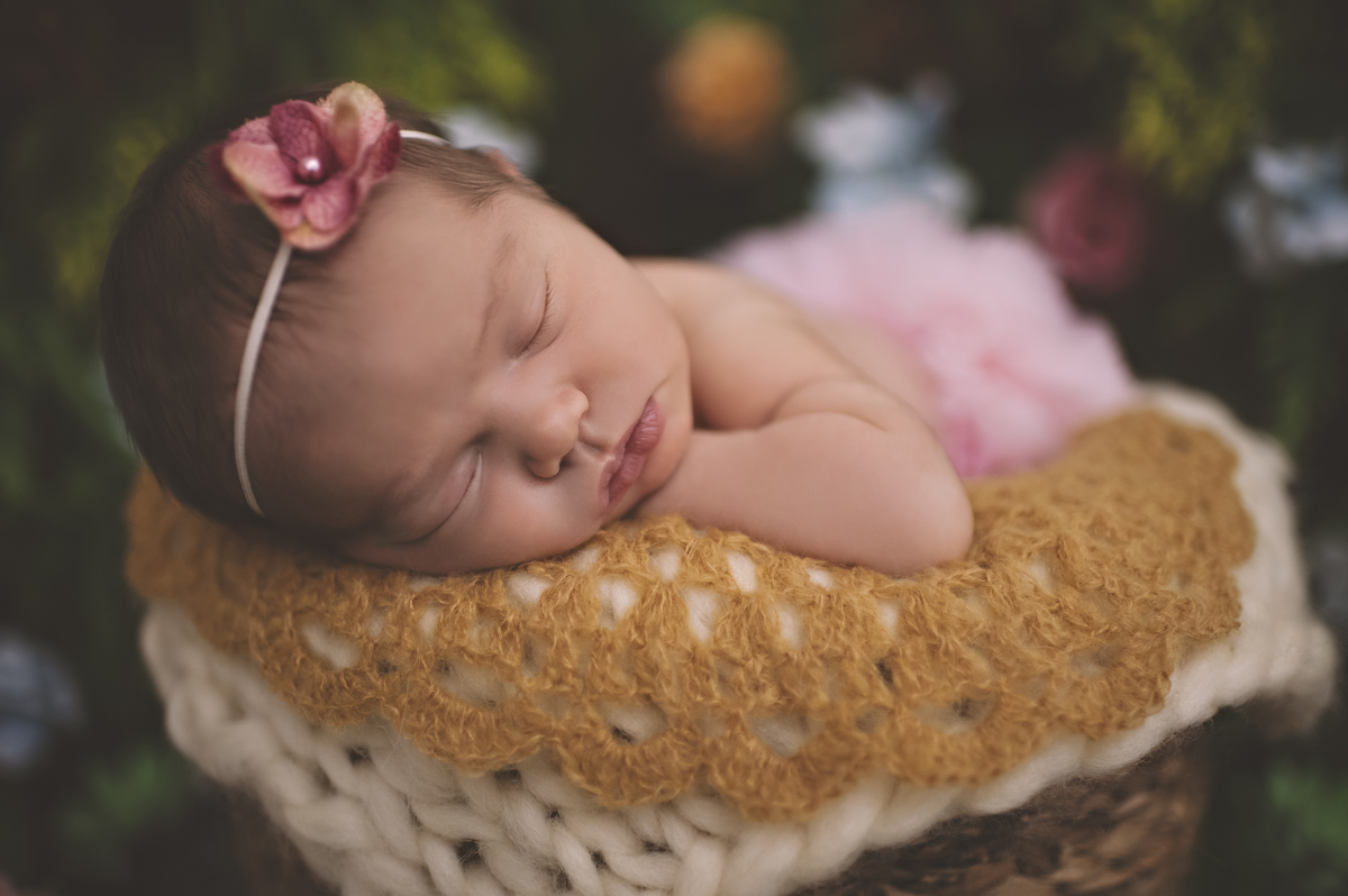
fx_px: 1309
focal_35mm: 35
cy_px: 448
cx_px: 674
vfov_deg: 37.8
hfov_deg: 54.5
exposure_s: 1/160
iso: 200
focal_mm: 35
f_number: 1.6
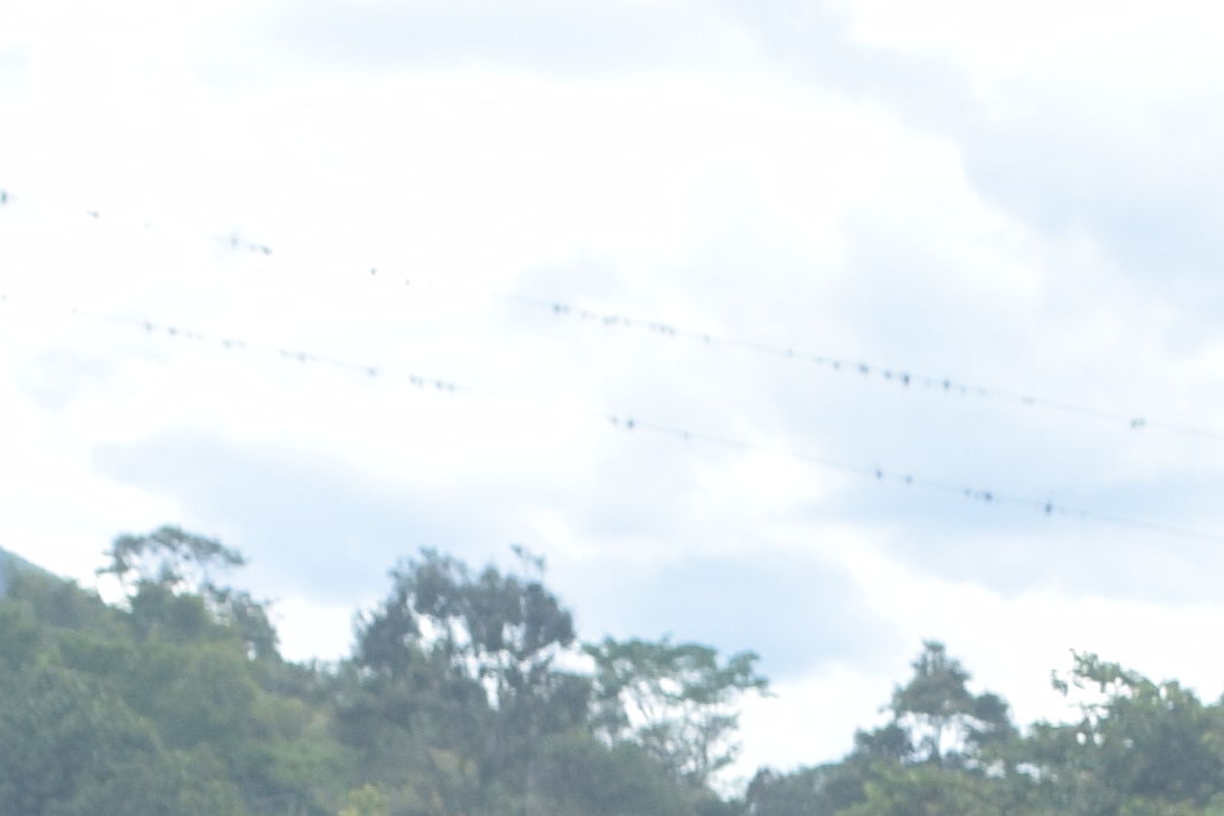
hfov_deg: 9.2
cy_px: 2045
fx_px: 7549
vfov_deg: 5.9
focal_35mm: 222
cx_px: 991
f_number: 9
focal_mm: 26
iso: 200
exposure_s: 1/320
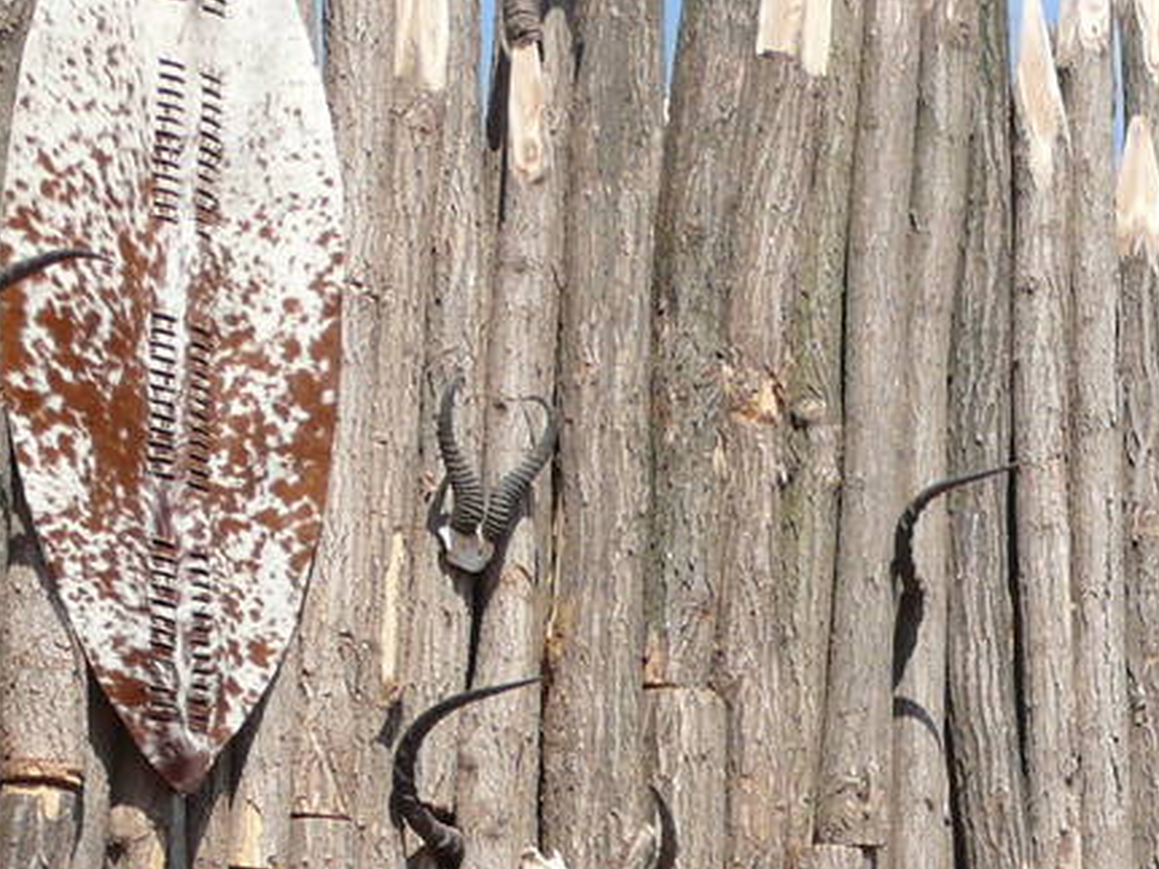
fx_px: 4351
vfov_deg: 10.7
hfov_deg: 14.7
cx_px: 1404
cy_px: 1590
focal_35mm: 130
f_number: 5.6
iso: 100
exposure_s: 1/400
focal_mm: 7.4
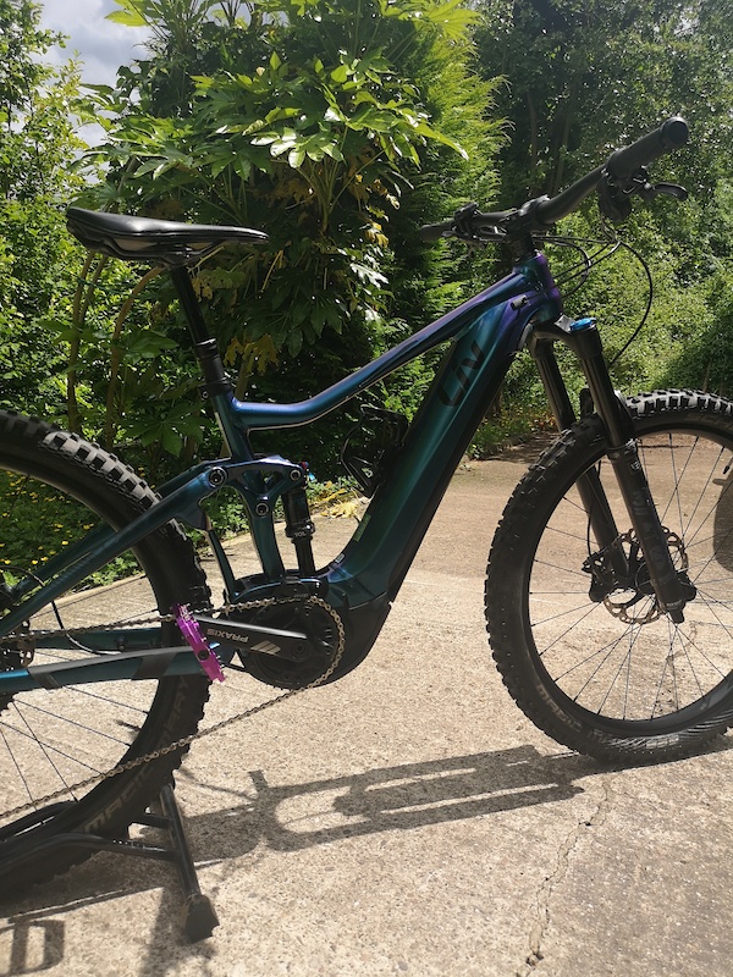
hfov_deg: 51.4
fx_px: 762
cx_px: 366
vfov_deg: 65.3
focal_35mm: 27
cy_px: 488
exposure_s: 1/1742
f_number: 1.8
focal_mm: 5.58
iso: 50
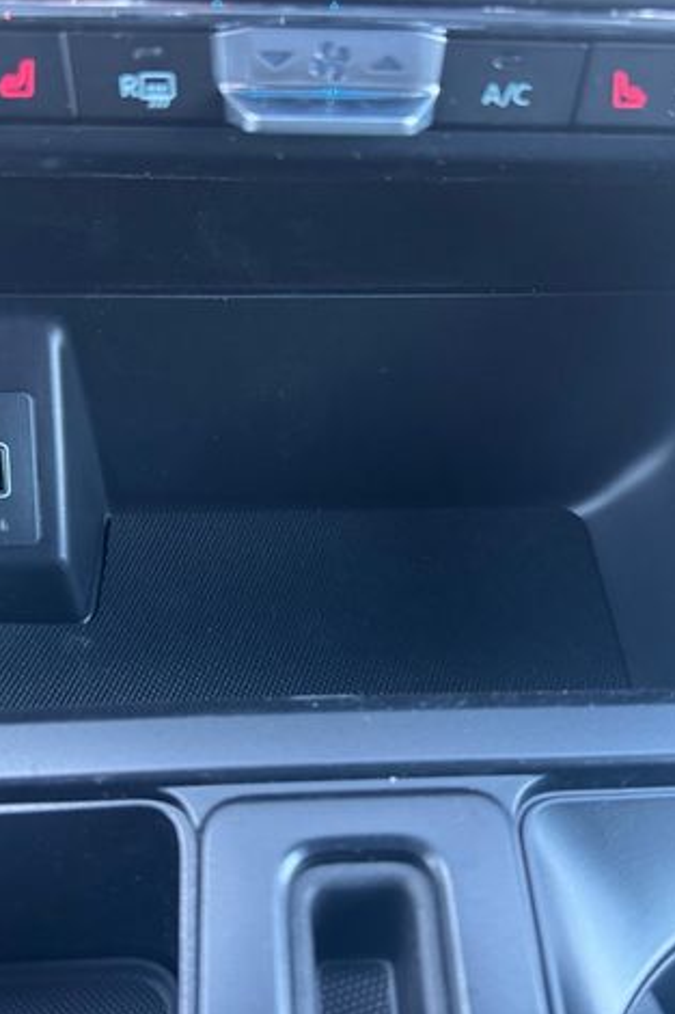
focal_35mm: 34
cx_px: 308
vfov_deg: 55.8
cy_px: 505
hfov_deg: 38.8
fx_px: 957
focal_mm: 6.76
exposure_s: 1/51
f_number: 1.78
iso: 800
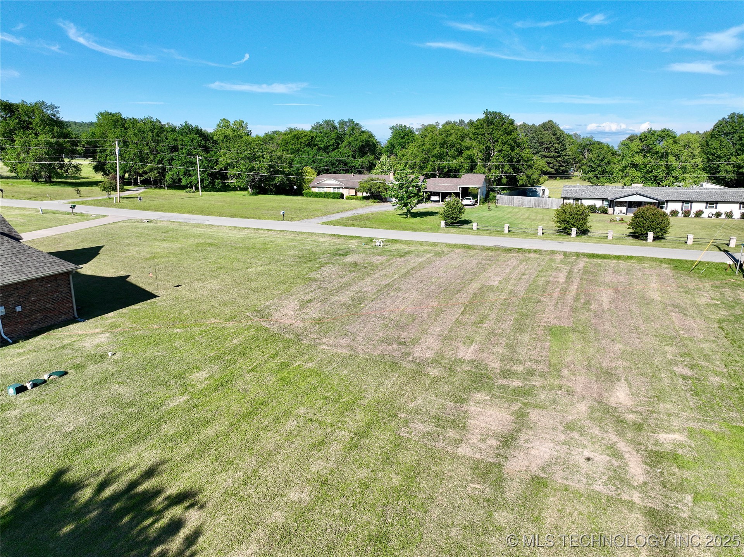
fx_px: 516
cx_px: 372
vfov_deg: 56.8
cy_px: 278
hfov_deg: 71.6
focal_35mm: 24
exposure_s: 1/1600
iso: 100
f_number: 2.8
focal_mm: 12.29
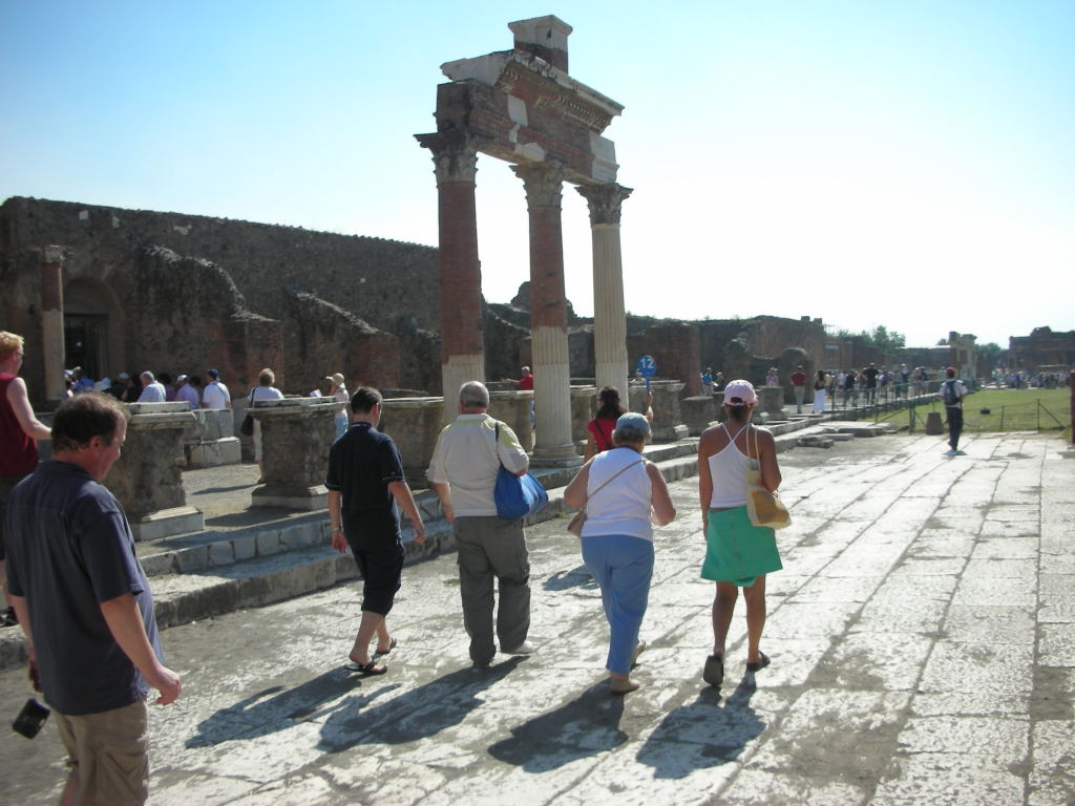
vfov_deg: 40.7
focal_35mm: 35
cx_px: 538
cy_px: 403
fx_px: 1087
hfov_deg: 52.6
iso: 50
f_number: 8.5
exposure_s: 1/97.1
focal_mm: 5.8
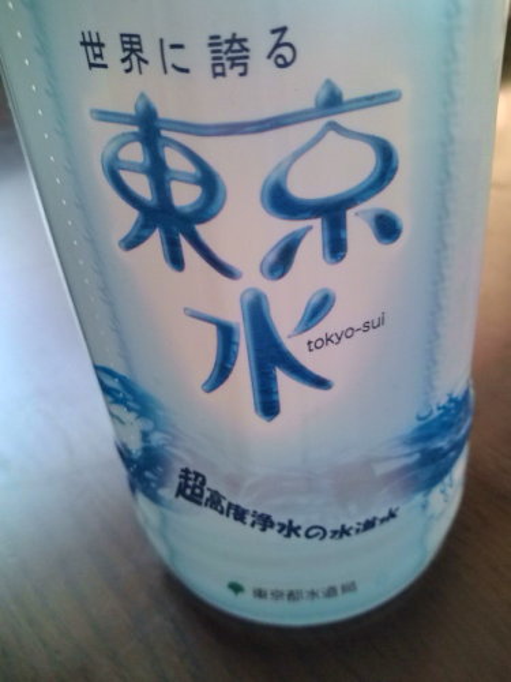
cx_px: 256
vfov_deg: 56.8
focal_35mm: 32
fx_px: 630
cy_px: 341
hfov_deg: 44.2
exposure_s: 1/50
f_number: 2.8
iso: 73
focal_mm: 3.3
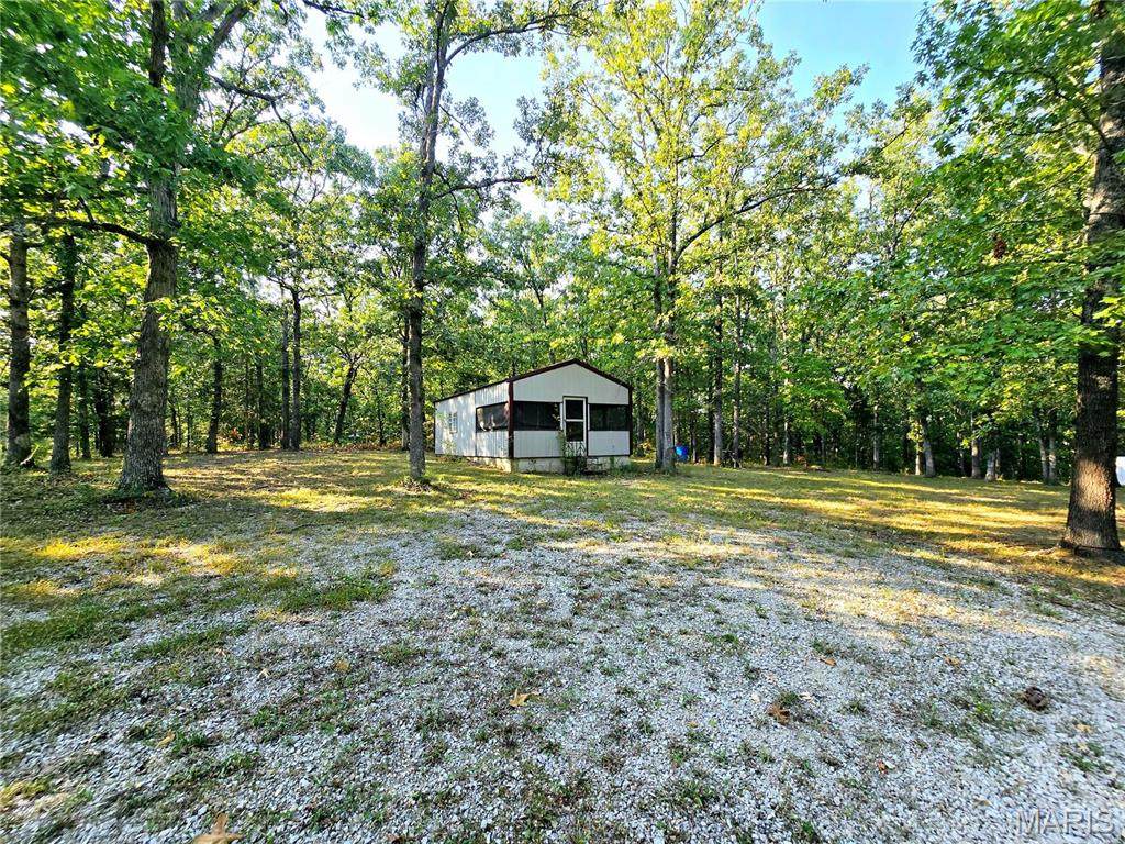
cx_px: 562
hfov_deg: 106.2
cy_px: 422
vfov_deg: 89.9
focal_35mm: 13
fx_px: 422
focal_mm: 2.2
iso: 50
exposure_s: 1/435
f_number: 2.2
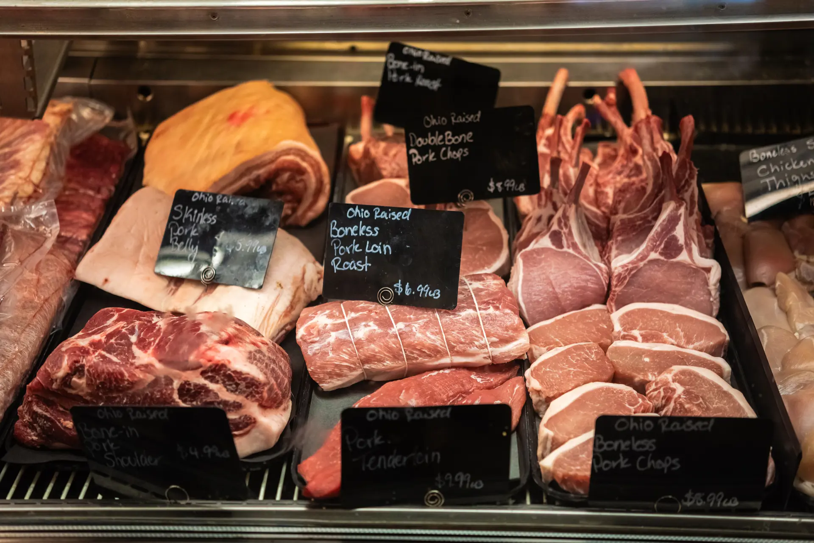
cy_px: 272
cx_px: 407
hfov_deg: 33.4
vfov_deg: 22.6
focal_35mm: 60
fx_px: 1357
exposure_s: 1/160
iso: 1600
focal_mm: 60
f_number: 2.8
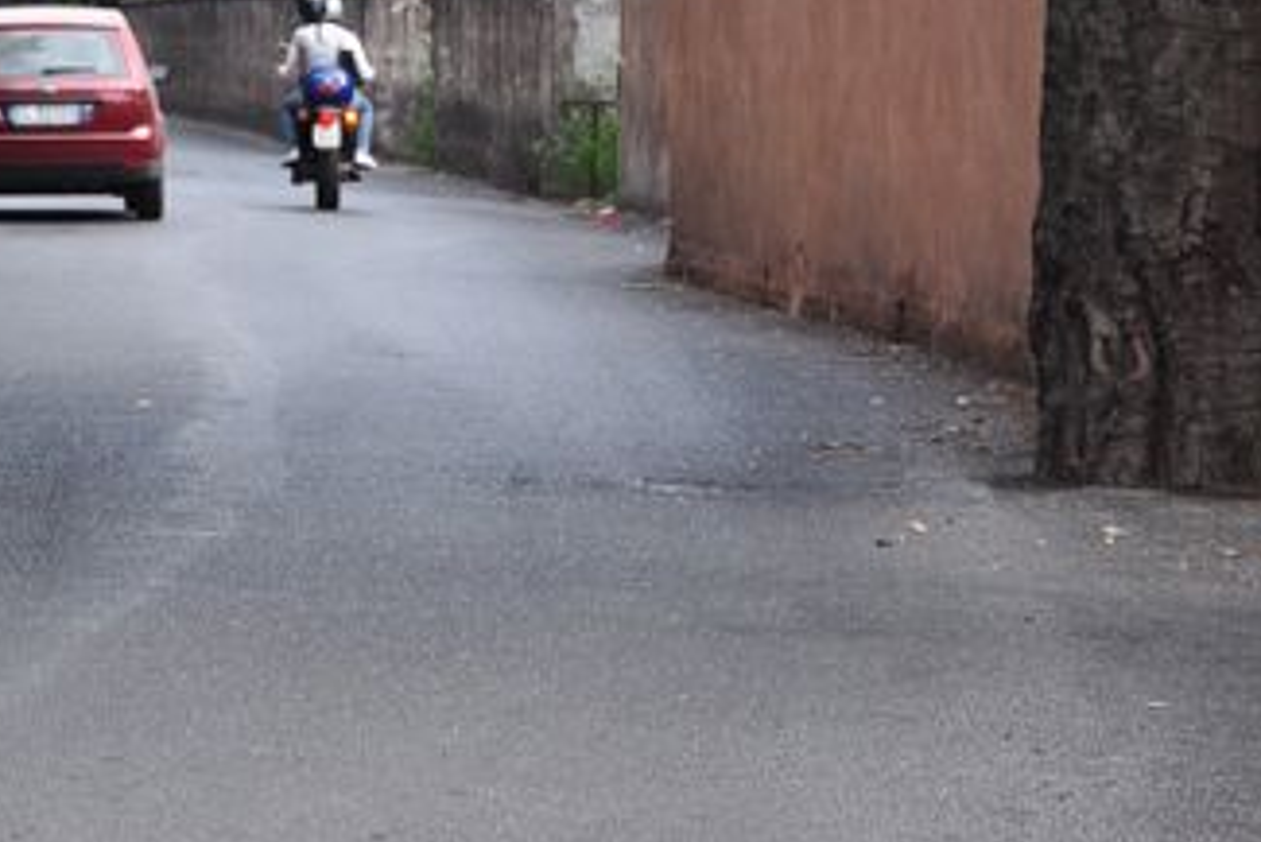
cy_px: -1044
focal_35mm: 213
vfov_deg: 6.2
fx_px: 7449
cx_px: -47
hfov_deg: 9.6
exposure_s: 1/125
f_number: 9
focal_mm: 45
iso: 200
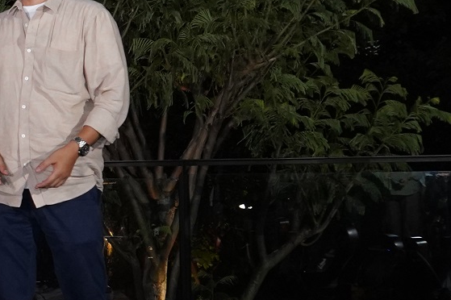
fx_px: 1089
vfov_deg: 15.7
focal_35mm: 87
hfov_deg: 21.0
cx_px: -154
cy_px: 119
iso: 2500
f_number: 4
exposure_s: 1/125
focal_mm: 18
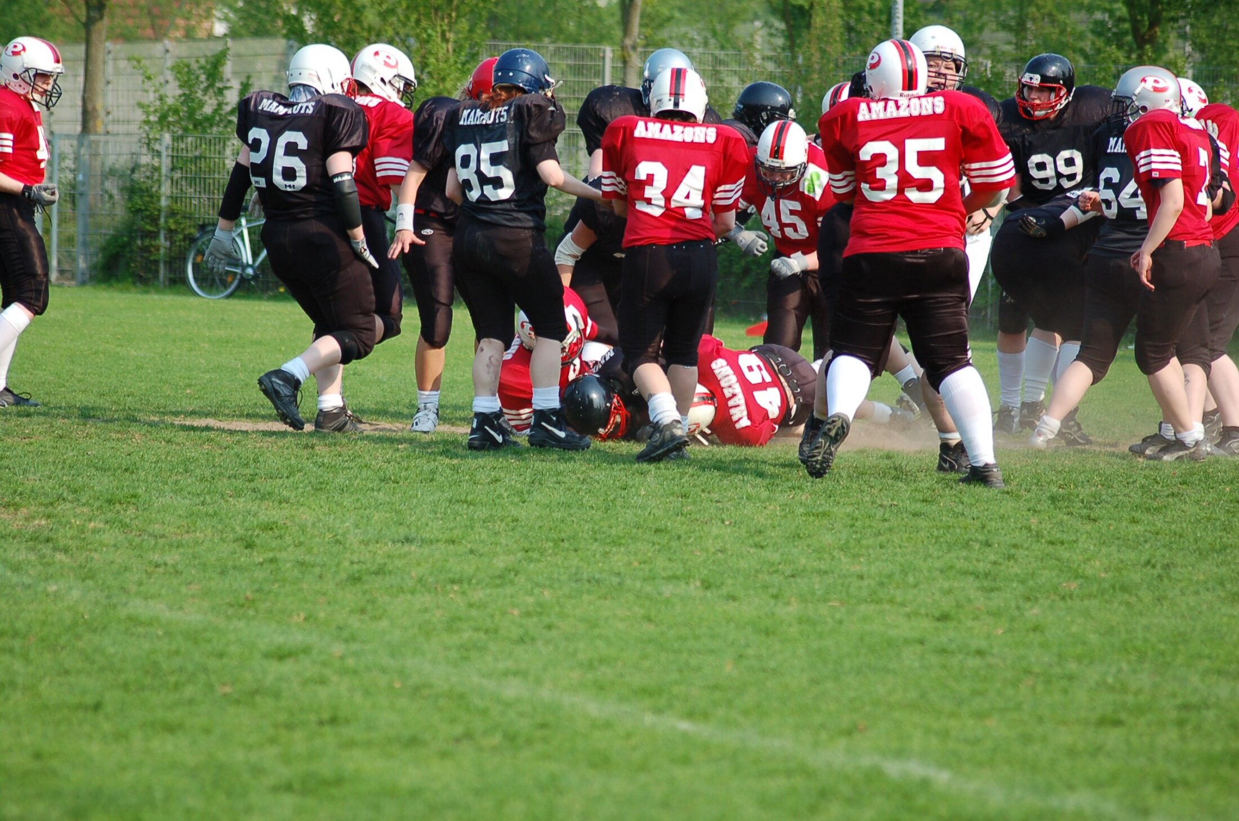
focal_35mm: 202
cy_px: 410
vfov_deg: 6.8
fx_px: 6956
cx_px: 620
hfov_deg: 10.2
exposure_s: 1/1000
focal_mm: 135
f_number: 4.5
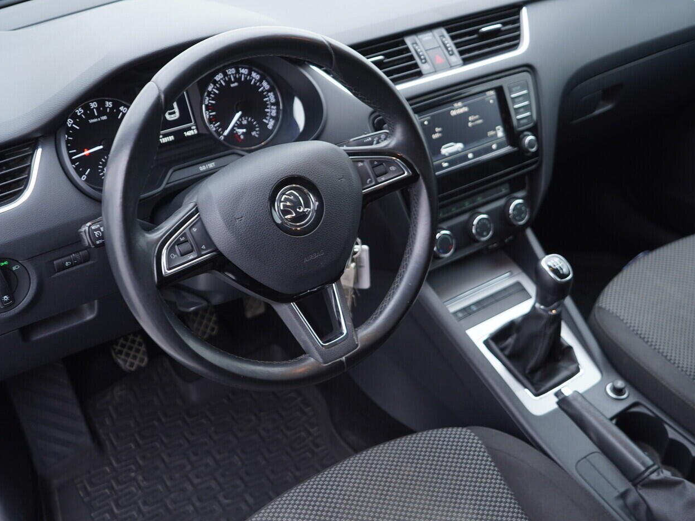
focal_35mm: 40
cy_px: 254
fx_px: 803
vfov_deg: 36.0
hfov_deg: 46.8
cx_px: 361
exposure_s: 1/40
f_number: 2.8
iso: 250
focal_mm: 24
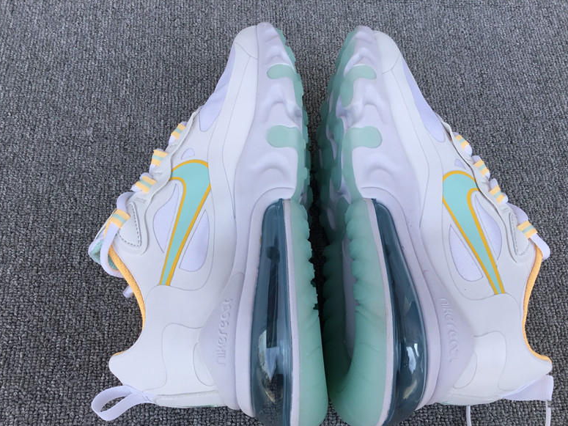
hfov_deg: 51.4
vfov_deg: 39.5
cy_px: 246
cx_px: 284
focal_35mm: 36
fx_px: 591
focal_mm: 3.3
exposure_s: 1/322
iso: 25
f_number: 2.4
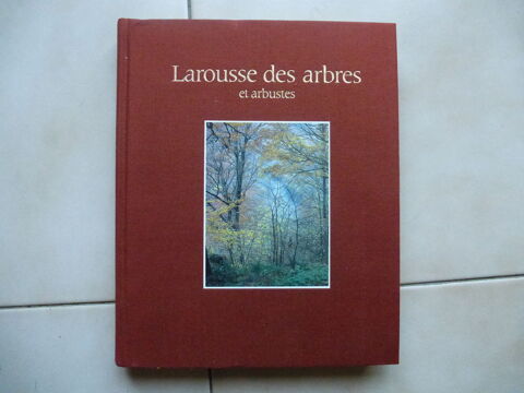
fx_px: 363
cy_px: 196
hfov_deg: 71.6
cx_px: 262
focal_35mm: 24
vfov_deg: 56.8
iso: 1600
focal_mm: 4.3
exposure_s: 1/200
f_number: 3.3
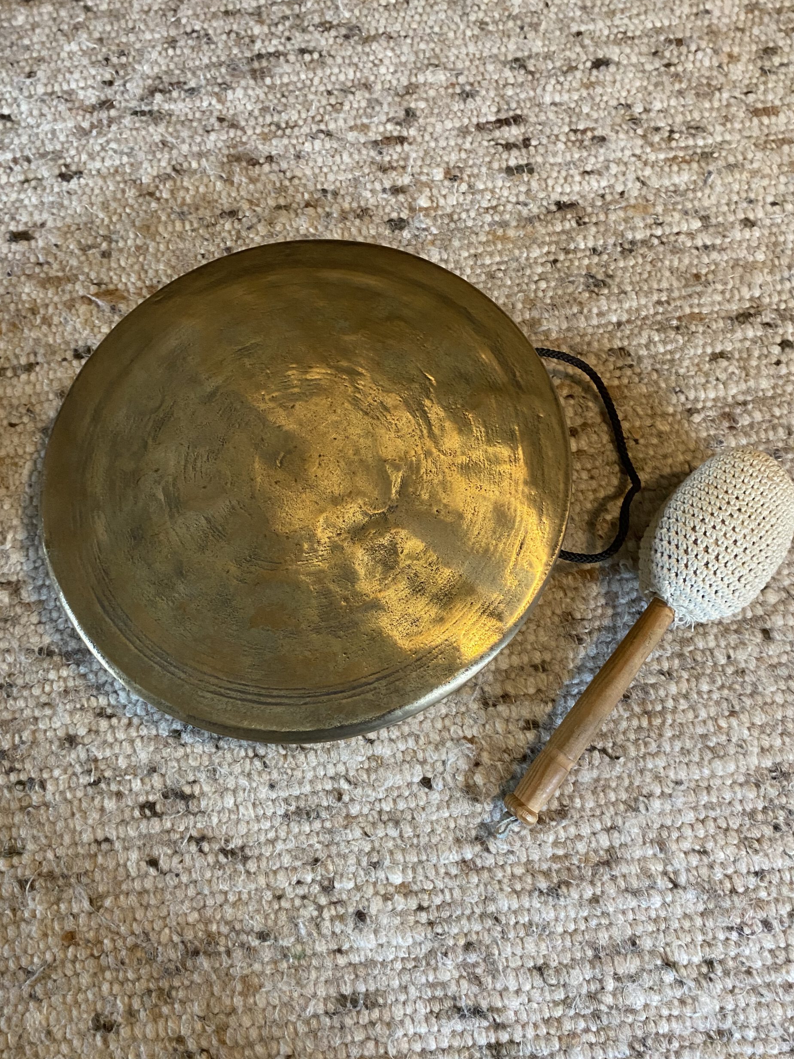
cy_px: 531
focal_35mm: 27
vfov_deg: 65.3
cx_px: 385
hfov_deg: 51.4
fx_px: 826
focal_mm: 4.25
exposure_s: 1/49
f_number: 1.8
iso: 500
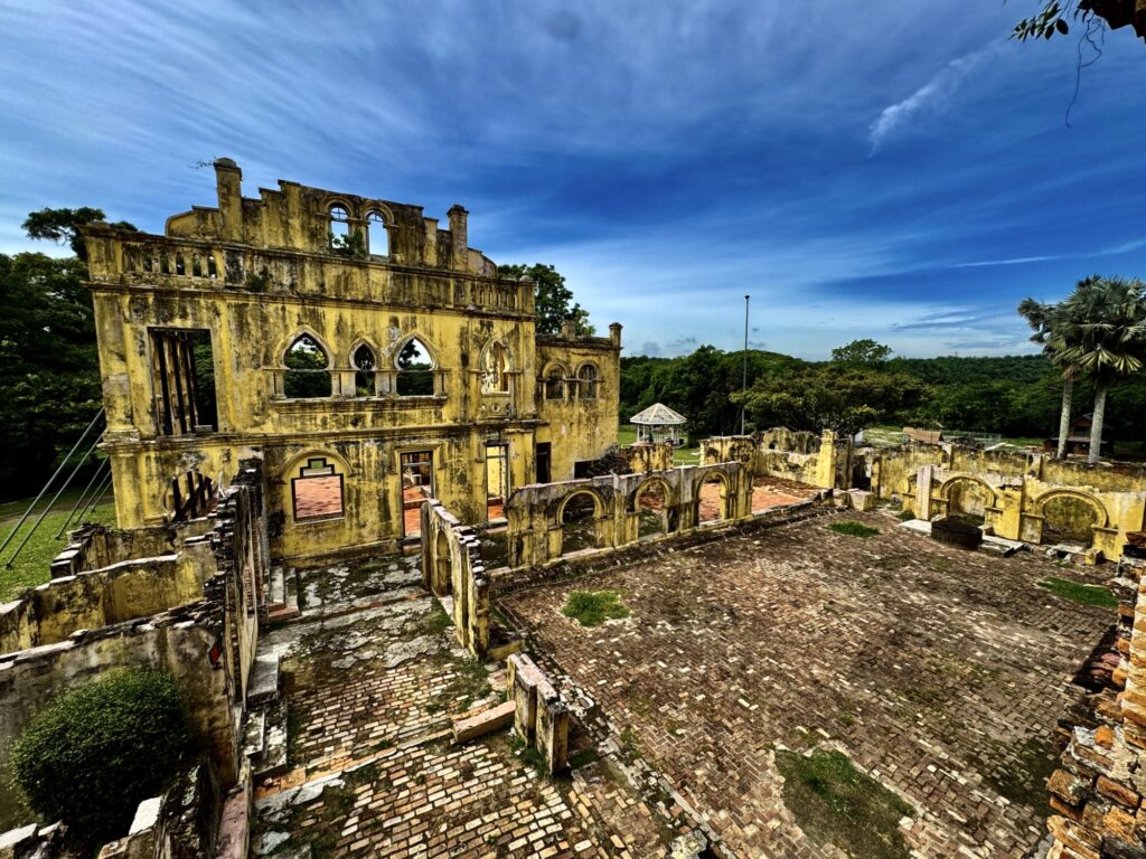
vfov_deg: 85.7
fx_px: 463
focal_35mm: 14
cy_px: 430
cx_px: 573
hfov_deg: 102.1
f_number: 2.2
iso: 40
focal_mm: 2.22
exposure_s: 1/1420
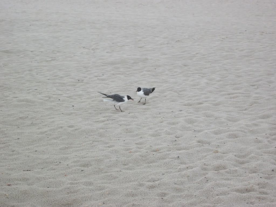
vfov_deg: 15.4
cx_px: 138
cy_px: 104
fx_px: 765
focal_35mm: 96
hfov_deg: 20.4
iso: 250
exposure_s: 1/125
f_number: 5.2
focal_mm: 17.1
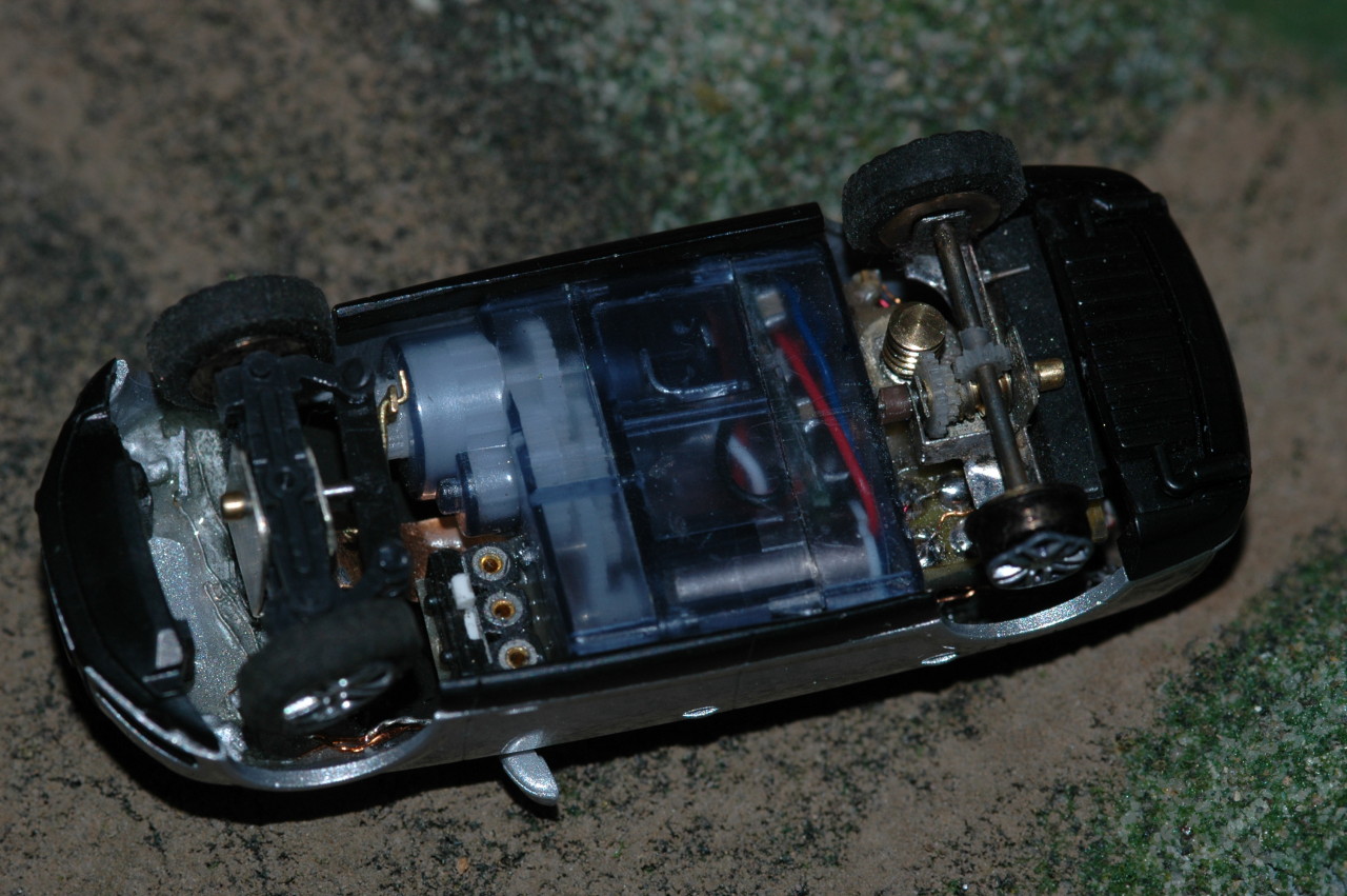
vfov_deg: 8.7
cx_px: 674
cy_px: 448
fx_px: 5888
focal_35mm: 158
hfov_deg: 13.1
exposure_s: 1/60
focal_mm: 105
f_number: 8
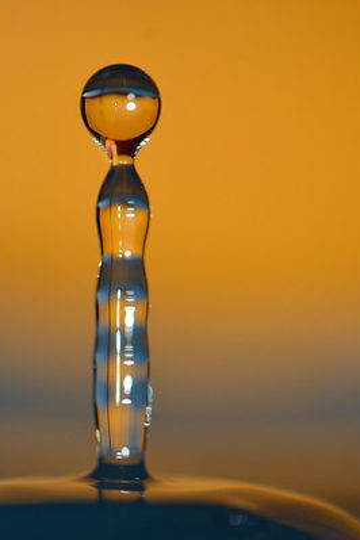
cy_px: 394
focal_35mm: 192
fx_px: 2876
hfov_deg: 7.2
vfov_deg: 10.7
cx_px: 108
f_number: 4.2
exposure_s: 1/200
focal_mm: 85
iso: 200
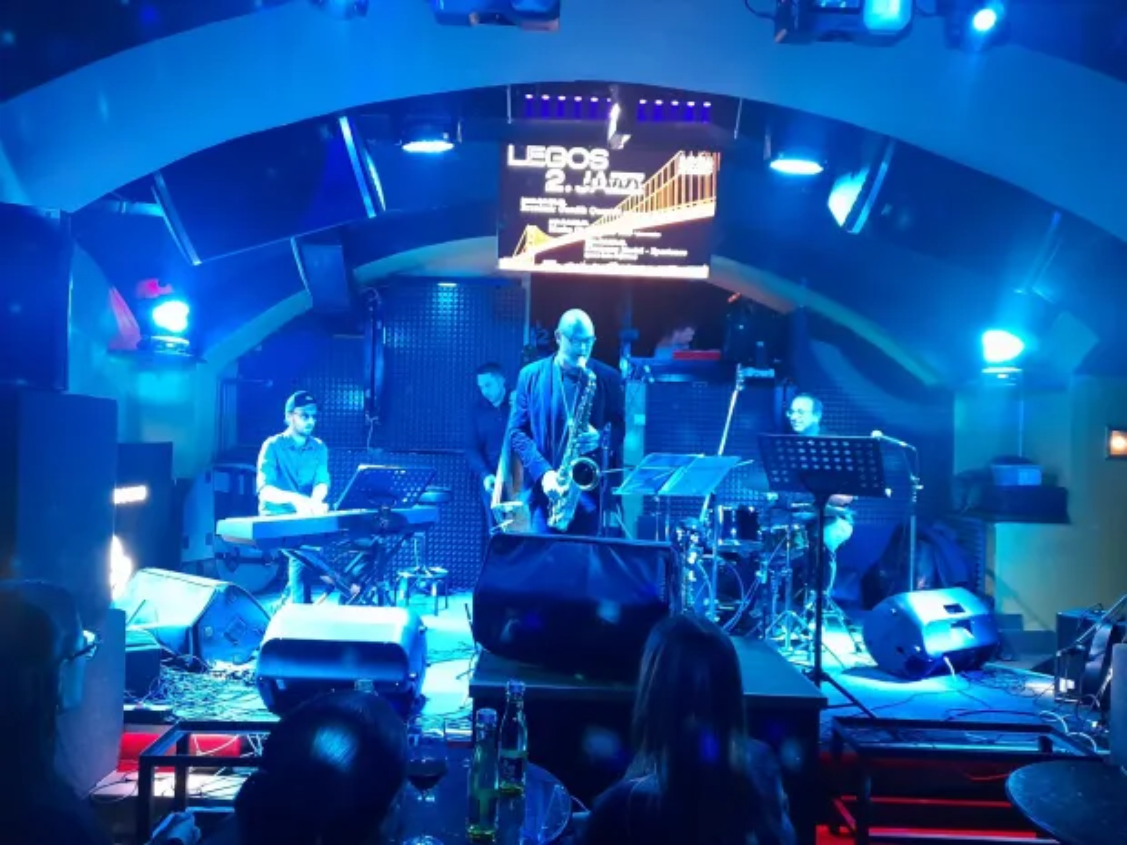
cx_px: 564
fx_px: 814
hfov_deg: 69.4
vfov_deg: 54.9
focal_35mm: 25
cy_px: 422
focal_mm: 4.6
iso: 800
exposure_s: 1/20
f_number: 2
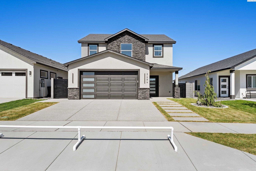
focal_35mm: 21
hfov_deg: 80.9
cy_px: 86
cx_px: 128
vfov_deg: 59.3
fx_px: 150
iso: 100
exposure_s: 1/800
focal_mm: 21.1
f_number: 7.1
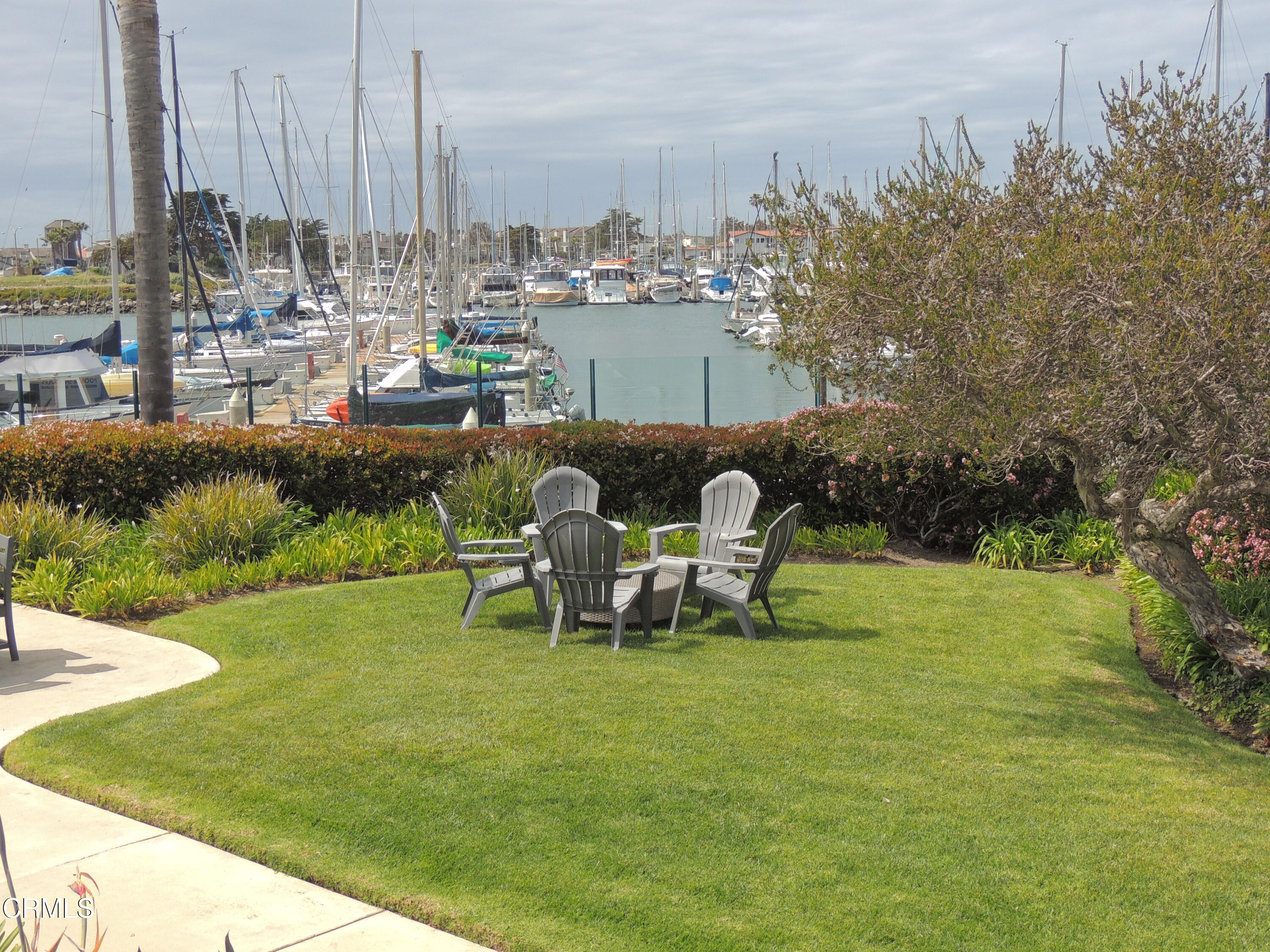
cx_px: 635
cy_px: 476
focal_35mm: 47
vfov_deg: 30.9
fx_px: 1724
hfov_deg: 40.4
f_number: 3.5
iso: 100
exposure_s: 1/1000
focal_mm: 8.3
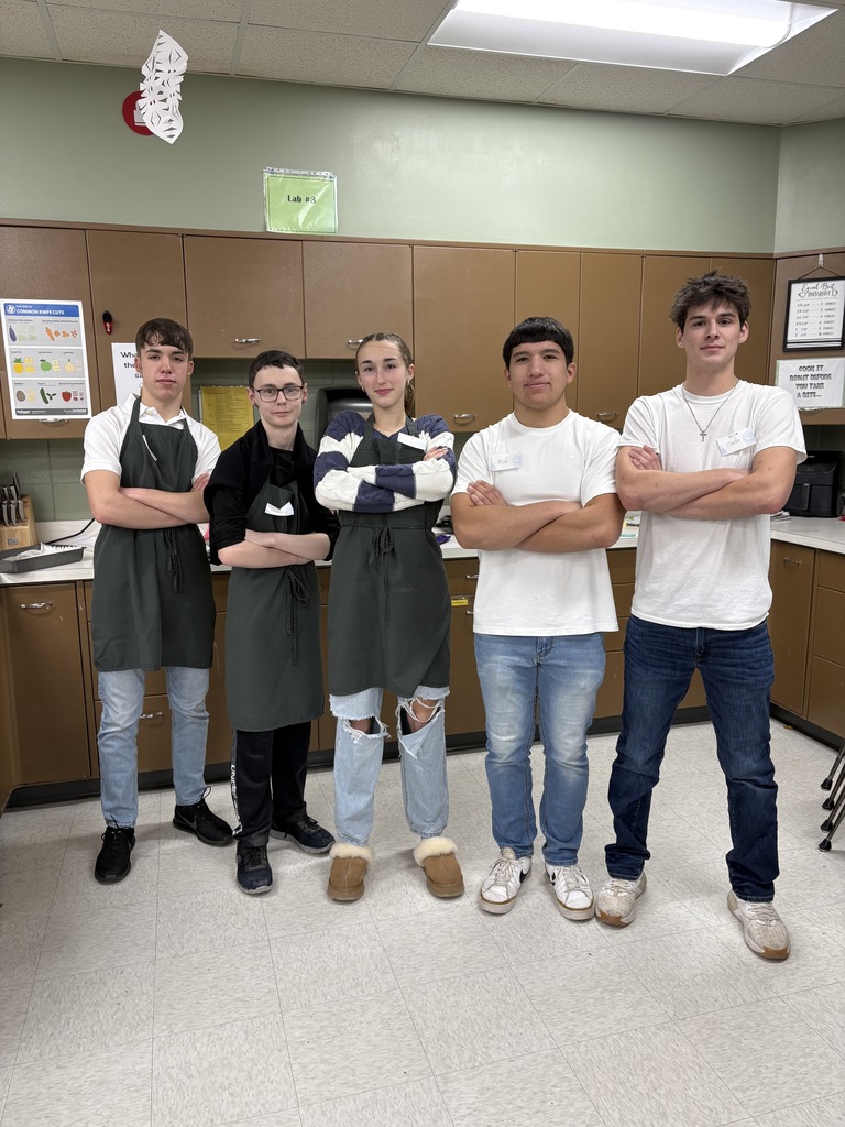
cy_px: 564
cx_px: 422
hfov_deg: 53.1
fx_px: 846
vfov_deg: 67.3
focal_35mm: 26
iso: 100
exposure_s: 1/75
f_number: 1.6
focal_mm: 5.96
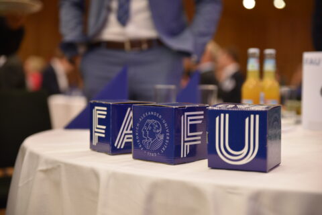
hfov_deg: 28.8
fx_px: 626
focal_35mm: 70
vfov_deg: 19.5
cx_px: 161
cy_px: 108
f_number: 2.8
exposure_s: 1/60
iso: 800
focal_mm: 70
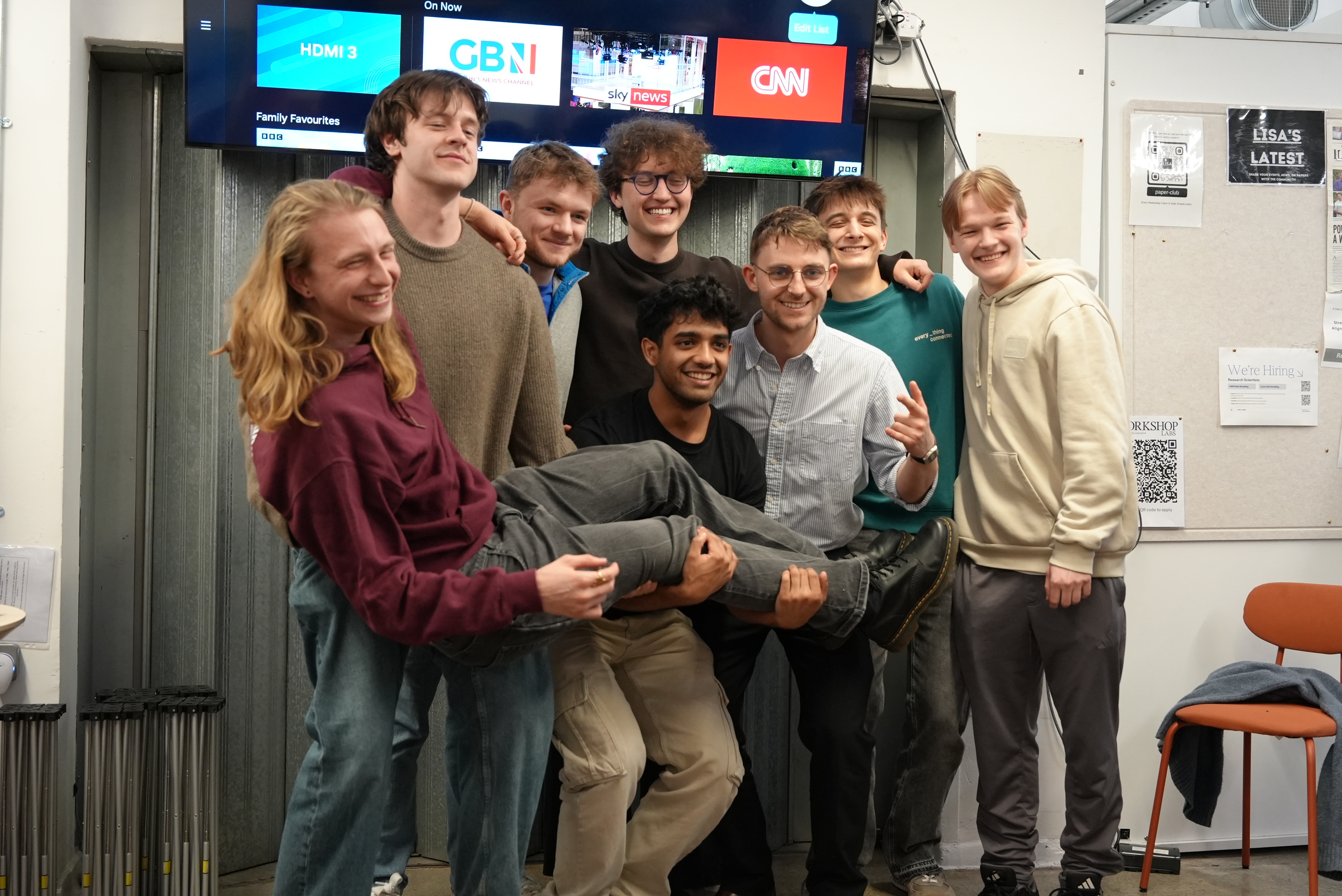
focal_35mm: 41
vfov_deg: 32.7
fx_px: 1529
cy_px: 448
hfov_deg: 47.4
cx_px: 671
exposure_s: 1/160
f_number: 4
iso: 4000
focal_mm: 41
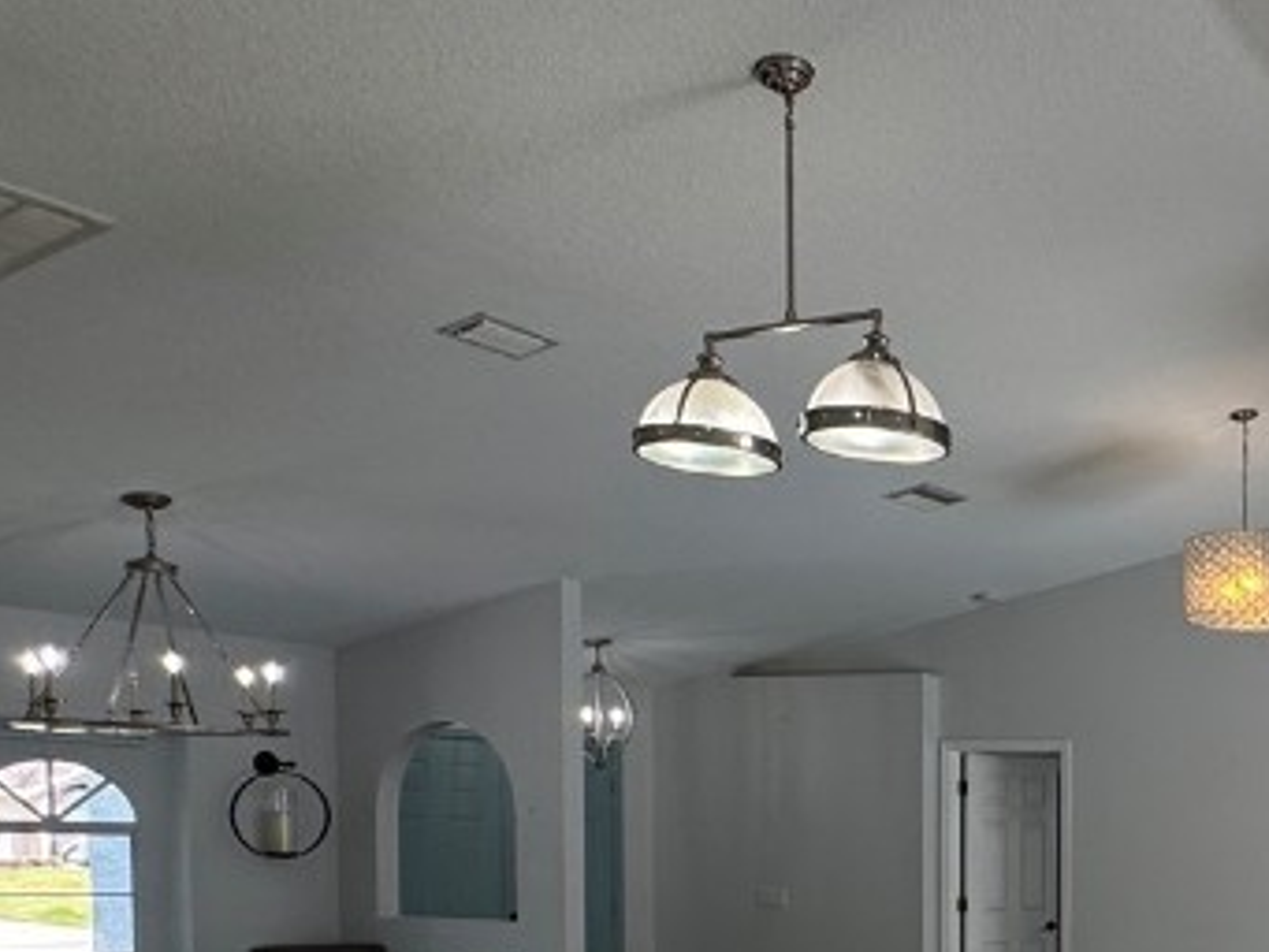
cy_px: 911
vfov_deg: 32.1
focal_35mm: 42
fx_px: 1540
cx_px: 1422
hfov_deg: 37.0
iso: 40
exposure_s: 1/143
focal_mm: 2.22
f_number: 2.2
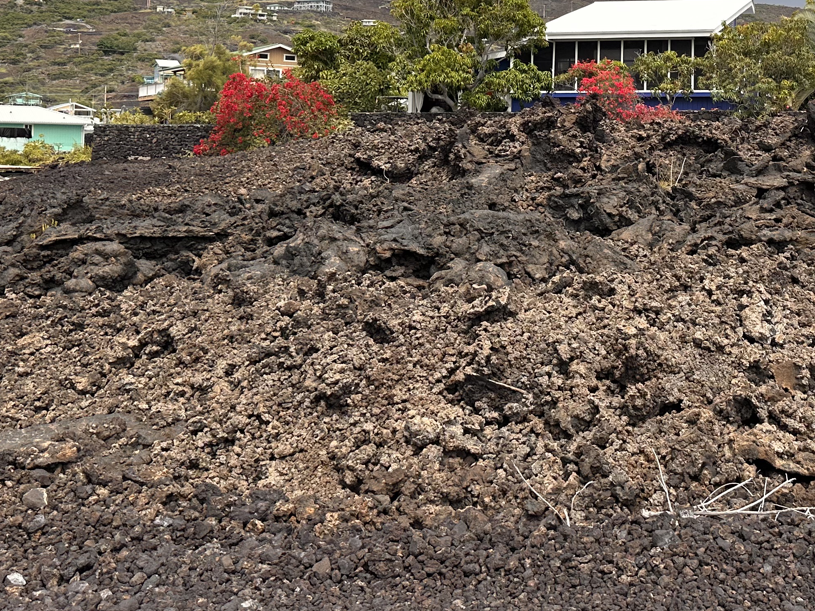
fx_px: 1154
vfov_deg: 29.0
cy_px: 125
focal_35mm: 49
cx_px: 617
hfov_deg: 37.9
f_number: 1.78
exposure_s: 1/5848
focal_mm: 6.86
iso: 80
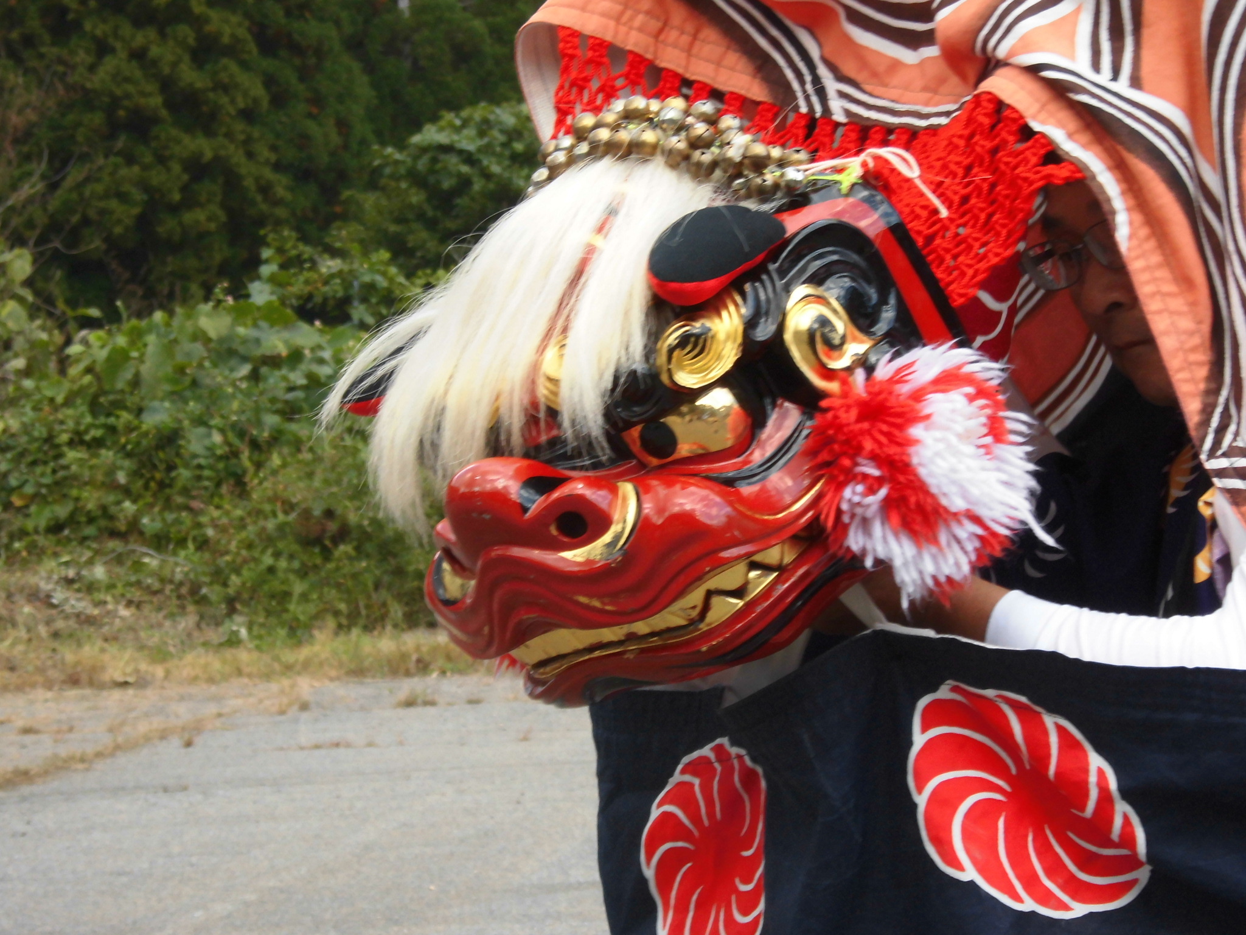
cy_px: 468
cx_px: 623
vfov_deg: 12.7
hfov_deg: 16.8
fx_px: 4211
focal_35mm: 117
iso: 160
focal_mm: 20.9
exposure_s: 1/125
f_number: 5.2
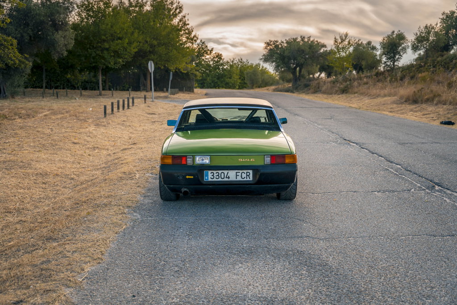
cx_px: 228
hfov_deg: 52.7
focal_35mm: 36
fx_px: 461
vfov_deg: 36.6
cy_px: 152
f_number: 2.8
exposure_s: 1/400
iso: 100
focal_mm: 36.3
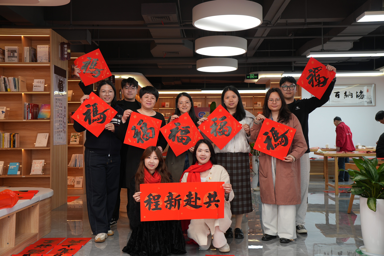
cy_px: 128
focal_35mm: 40
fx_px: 432
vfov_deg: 33.0
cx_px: 192
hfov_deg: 47.9
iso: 100
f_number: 3.5
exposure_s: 1/80
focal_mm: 27
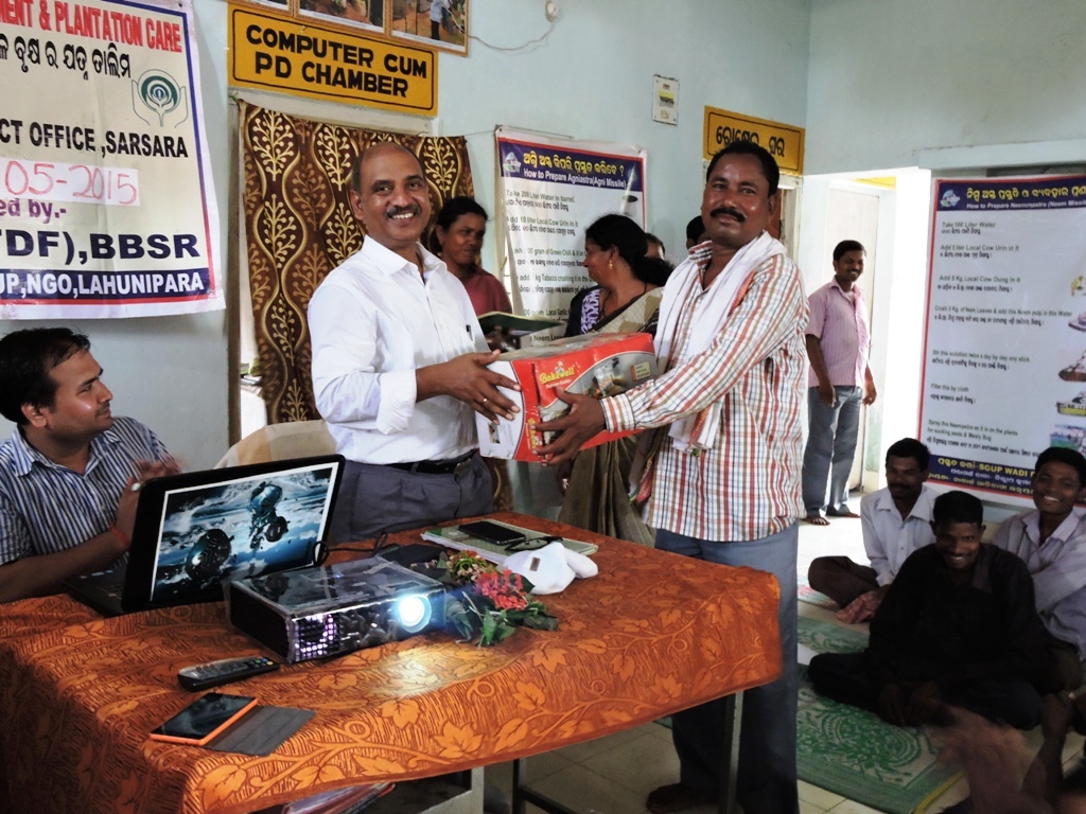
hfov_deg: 55.4
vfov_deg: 42.9
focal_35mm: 33
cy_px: 407
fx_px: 1035
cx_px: 543
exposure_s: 1/8
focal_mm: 5.9
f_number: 3.6
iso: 400
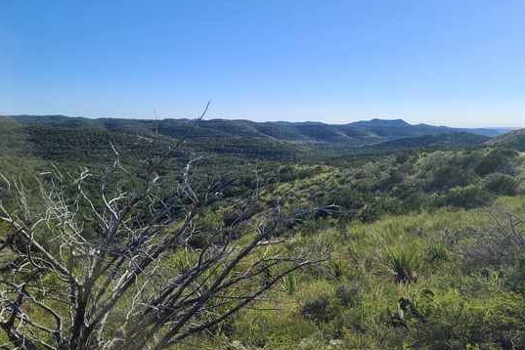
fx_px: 452
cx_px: 232
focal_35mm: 31
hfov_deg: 60.1
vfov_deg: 42.2
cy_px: 151
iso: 16
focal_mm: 7
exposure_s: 1/960
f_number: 1.8
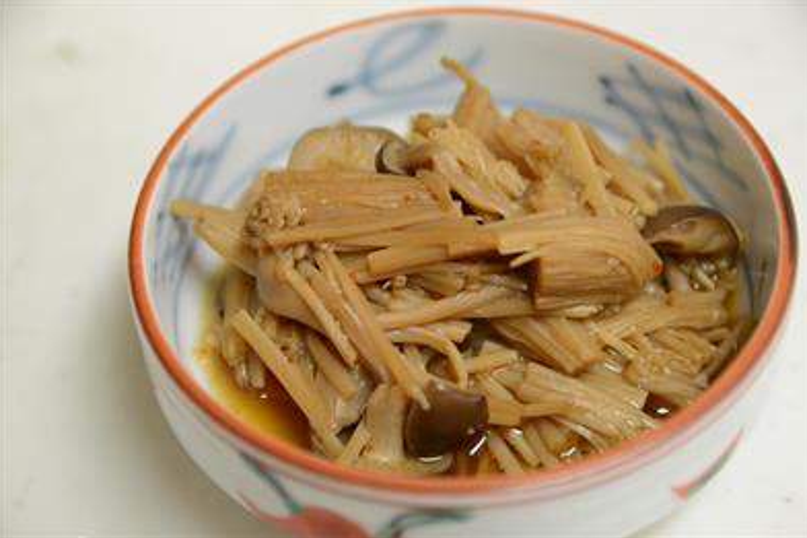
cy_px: 267
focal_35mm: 107
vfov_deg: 12.8
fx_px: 2397
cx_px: 408
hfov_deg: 19.1
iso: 400
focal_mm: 70
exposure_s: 1/20
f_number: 4
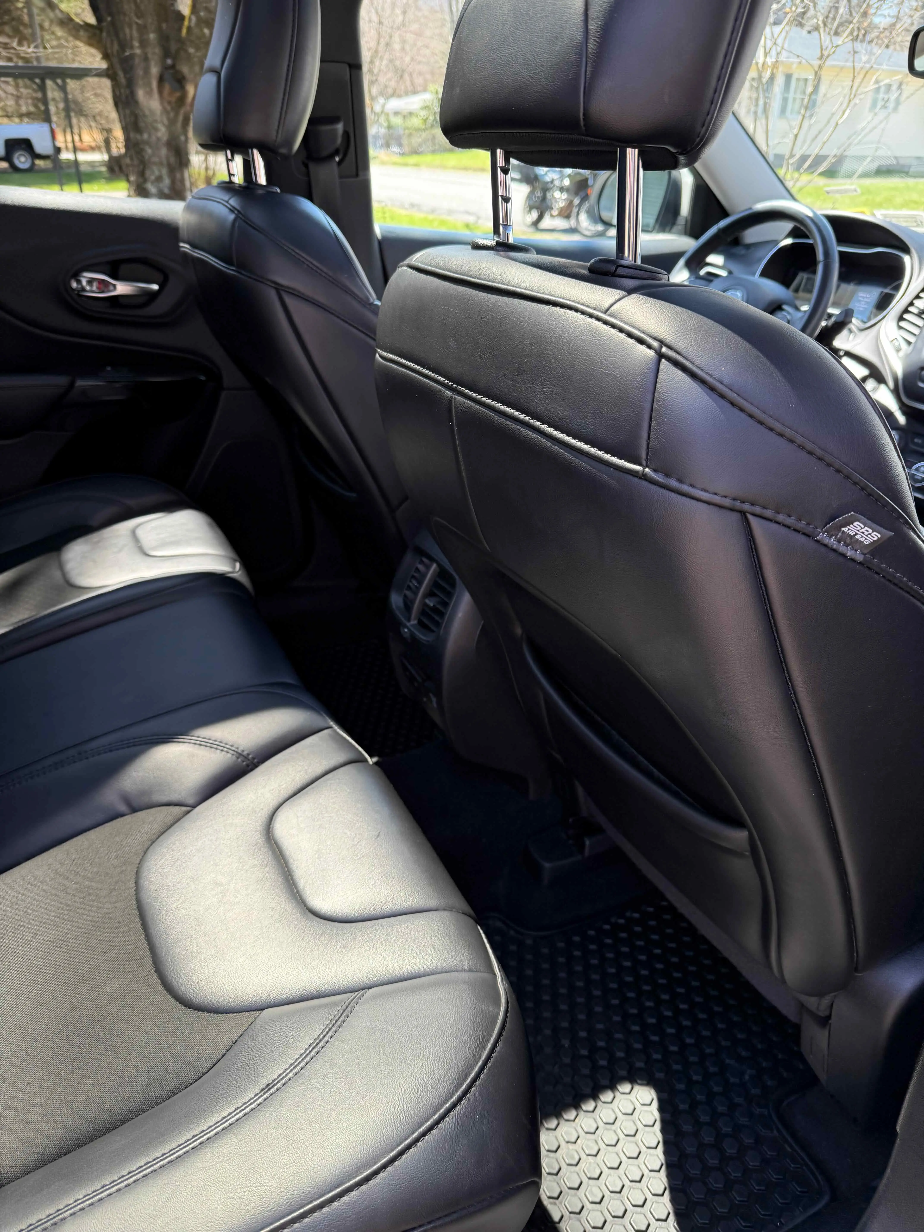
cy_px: 616
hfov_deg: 56.8
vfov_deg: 71.6
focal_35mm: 24
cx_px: 462
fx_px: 854
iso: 125
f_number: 1.78
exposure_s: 1/189
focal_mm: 6.76
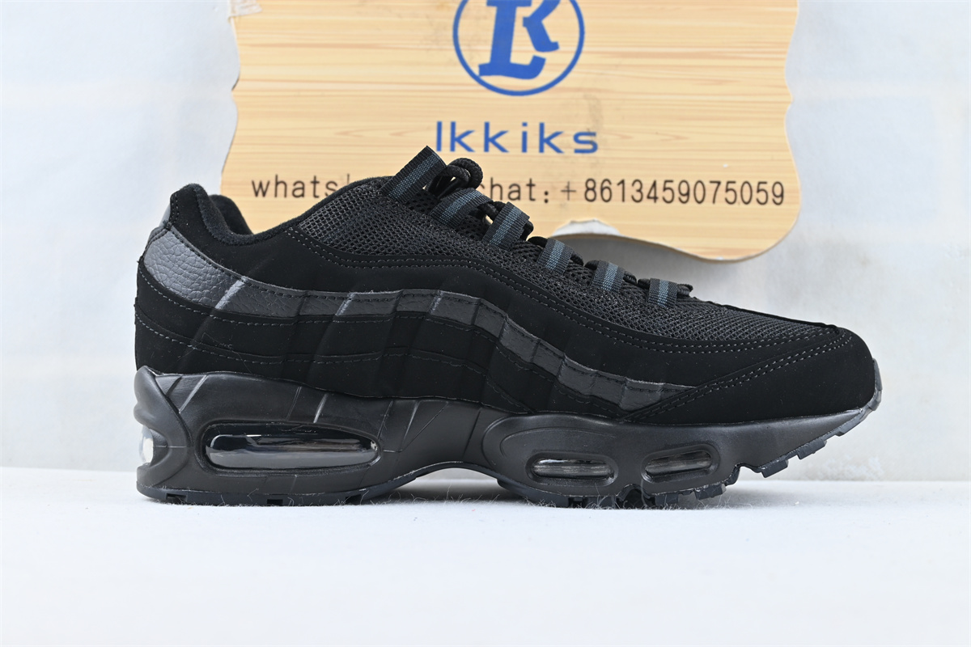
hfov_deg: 45.0
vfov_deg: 30.8
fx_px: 1173
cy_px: 324
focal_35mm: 44
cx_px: 486
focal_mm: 29
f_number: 4.8
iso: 125
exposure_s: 1/30
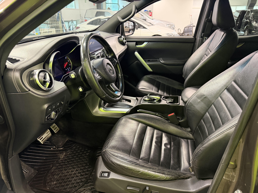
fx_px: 179
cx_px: 129
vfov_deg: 56.8
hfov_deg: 71.6
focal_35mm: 24
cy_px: 96
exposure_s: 1/50
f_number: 1.78
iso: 500
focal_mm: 6.76
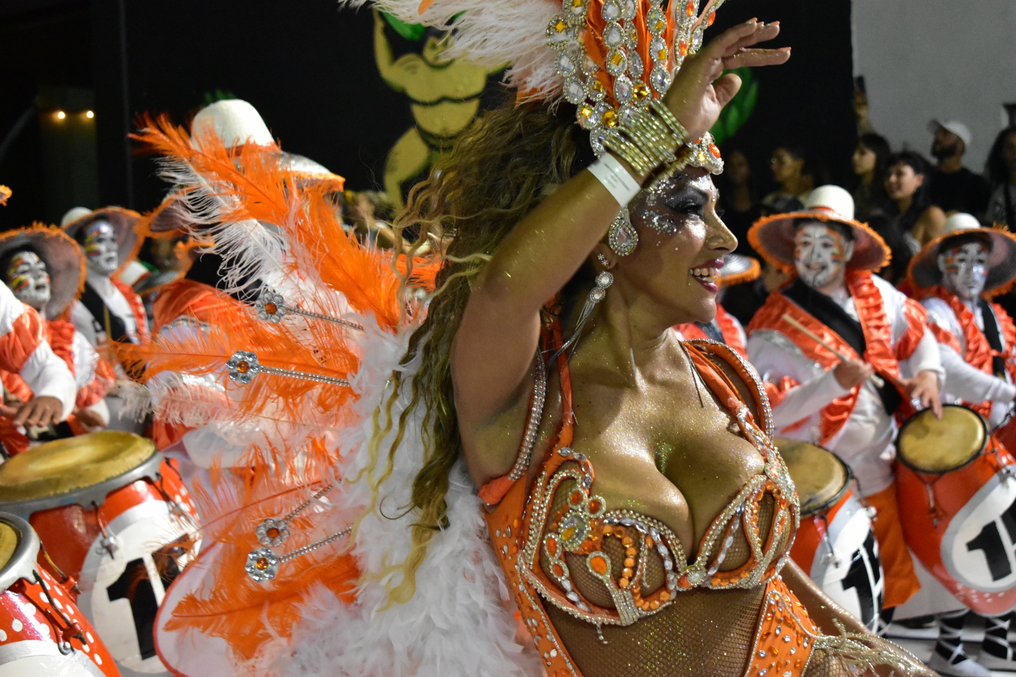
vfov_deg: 18.9
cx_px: 508
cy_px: 338
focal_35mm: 72
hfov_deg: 28.1
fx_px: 2032
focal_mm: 48
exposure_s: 1/500
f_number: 5.3
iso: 6400
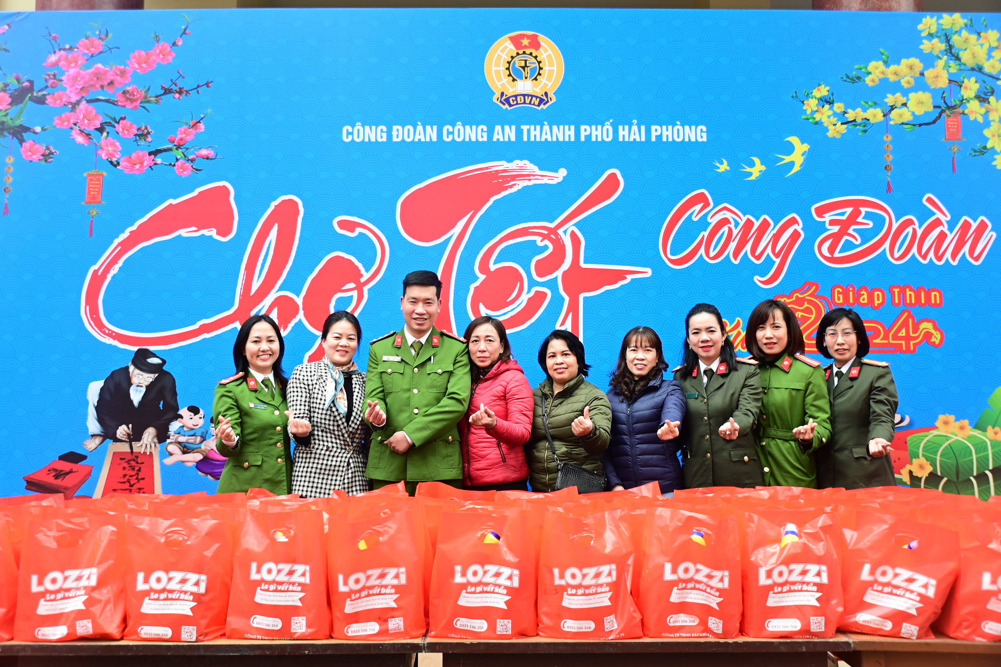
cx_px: 500
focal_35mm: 36
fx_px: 1001
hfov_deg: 53.1
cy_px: 334
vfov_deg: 36.9
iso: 200
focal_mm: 24
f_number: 4.5
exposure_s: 1/200
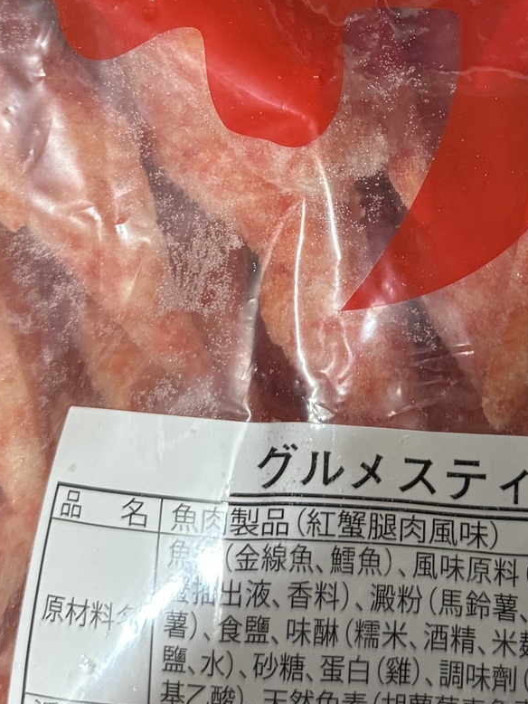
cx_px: 428
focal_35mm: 74
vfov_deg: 25.6
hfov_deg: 19.7
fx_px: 1504
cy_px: 83
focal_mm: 6.76
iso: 400
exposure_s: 1/60
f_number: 1.78
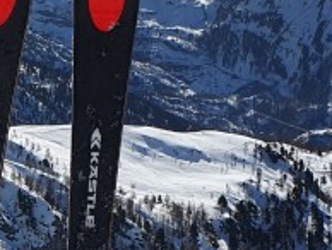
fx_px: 1316
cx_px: -38
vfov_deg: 10.8
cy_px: 241
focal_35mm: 137
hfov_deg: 14.1
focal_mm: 4.32
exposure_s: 1/5728
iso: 50
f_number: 2.4
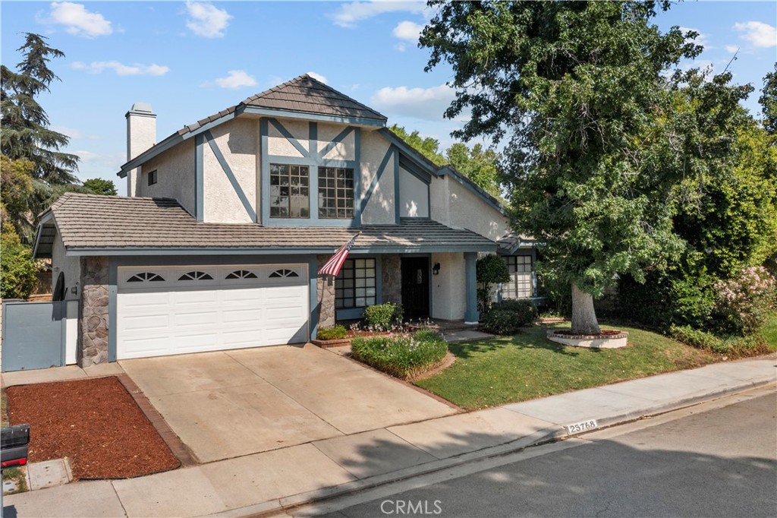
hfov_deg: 65.5
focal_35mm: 28
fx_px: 604
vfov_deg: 46.4
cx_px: 388
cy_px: 259
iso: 100
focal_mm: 10.26
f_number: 6.3
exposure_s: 1/1250
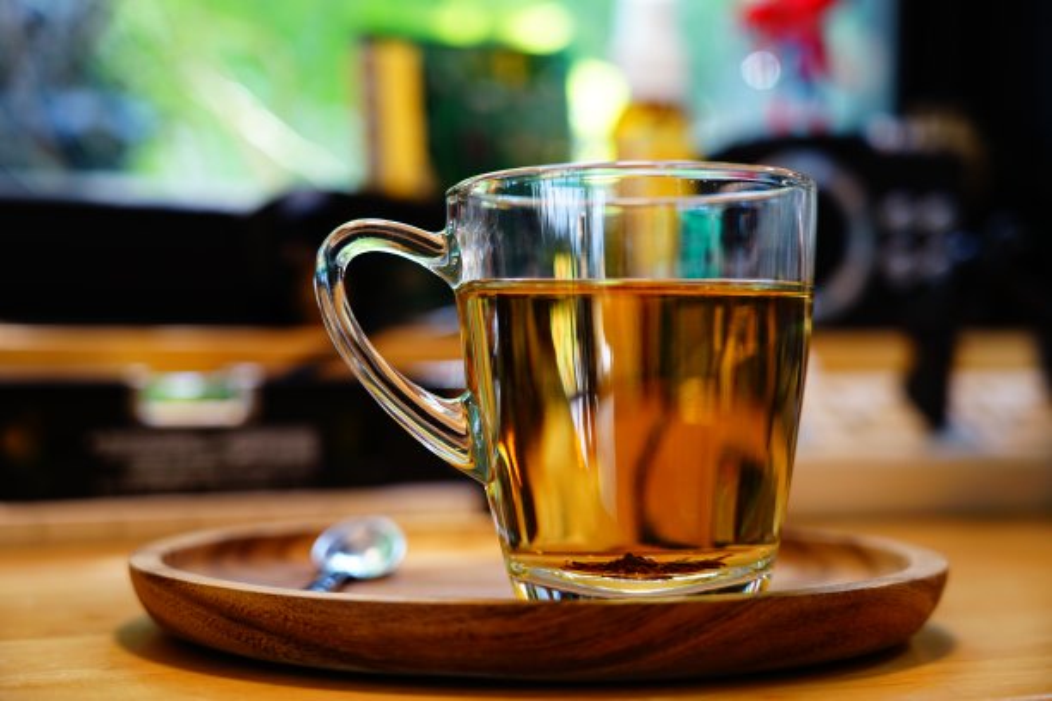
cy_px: 350
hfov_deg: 29.2
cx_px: 526
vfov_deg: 19.7
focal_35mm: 69
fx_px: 2016
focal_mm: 69
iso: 125
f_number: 4
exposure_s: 1/30
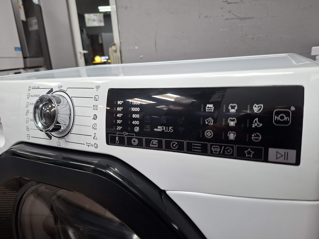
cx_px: 160
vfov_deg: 58.9
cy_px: 120
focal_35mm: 23
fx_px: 212
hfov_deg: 73.9
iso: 200
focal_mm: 5.54
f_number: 1.8
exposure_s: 1/50
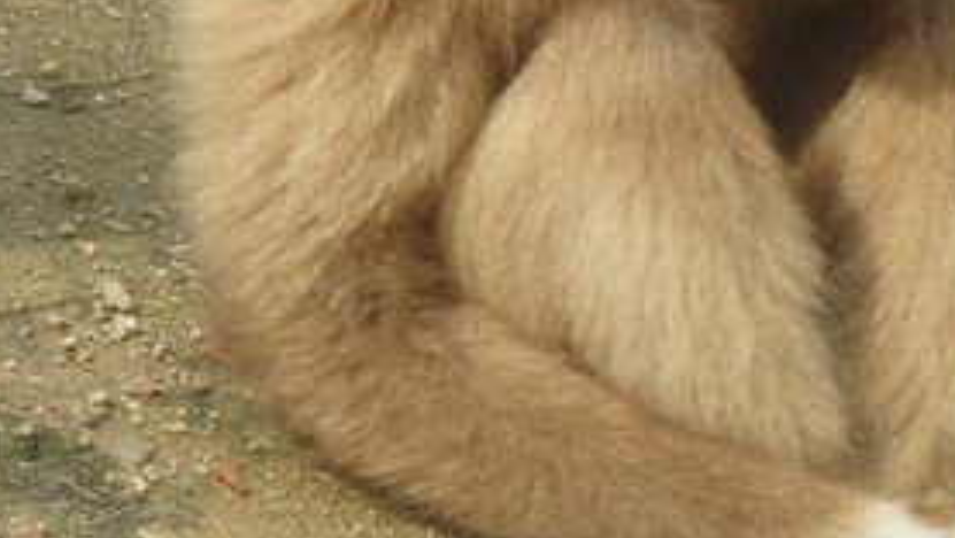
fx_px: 14818
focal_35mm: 585
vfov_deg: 2.1
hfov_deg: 3.7
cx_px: 328
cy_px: 76
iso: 250
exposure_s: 1/320
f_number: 6.2
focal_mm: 44.4
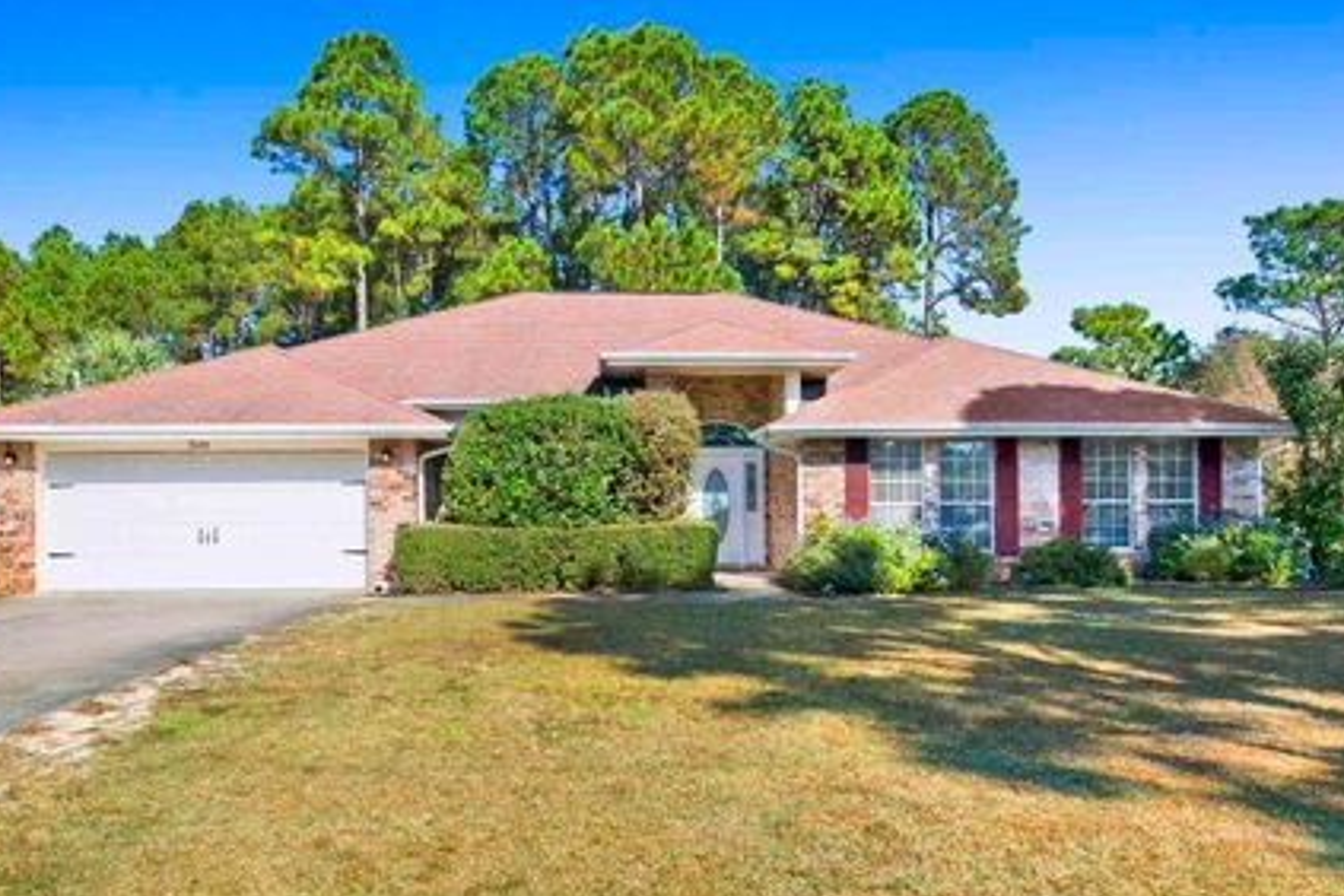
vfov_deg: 49.4
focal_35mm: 26
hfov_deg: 69.4
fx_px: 971
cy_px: 516
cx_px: 648
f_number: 11
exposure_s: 1/250
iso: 200
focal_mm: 22
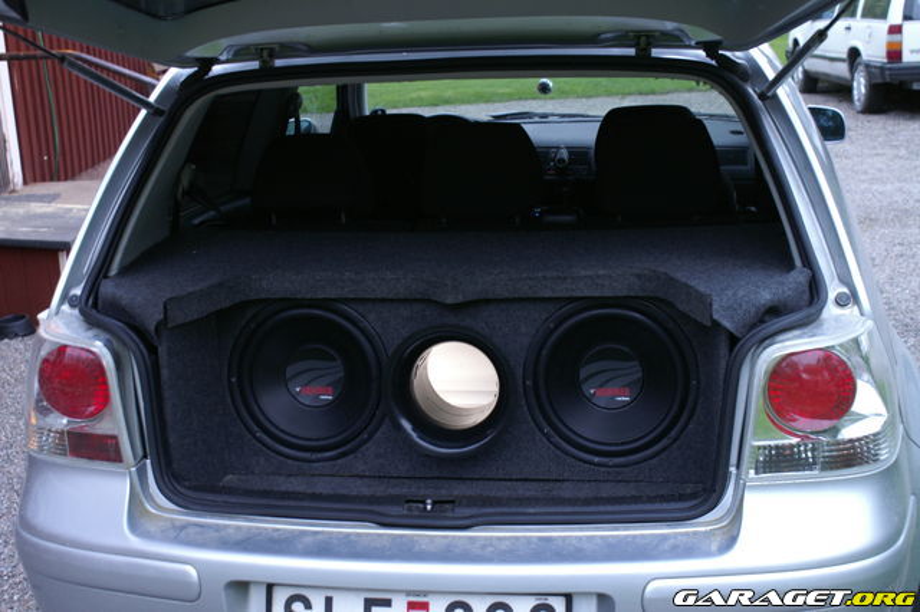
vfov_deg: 29.8
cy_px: 306
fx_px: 1149
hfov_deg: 43.6
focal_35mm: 45
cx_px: 460
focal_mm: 30
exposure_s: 1/2.5
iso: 400
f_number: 5
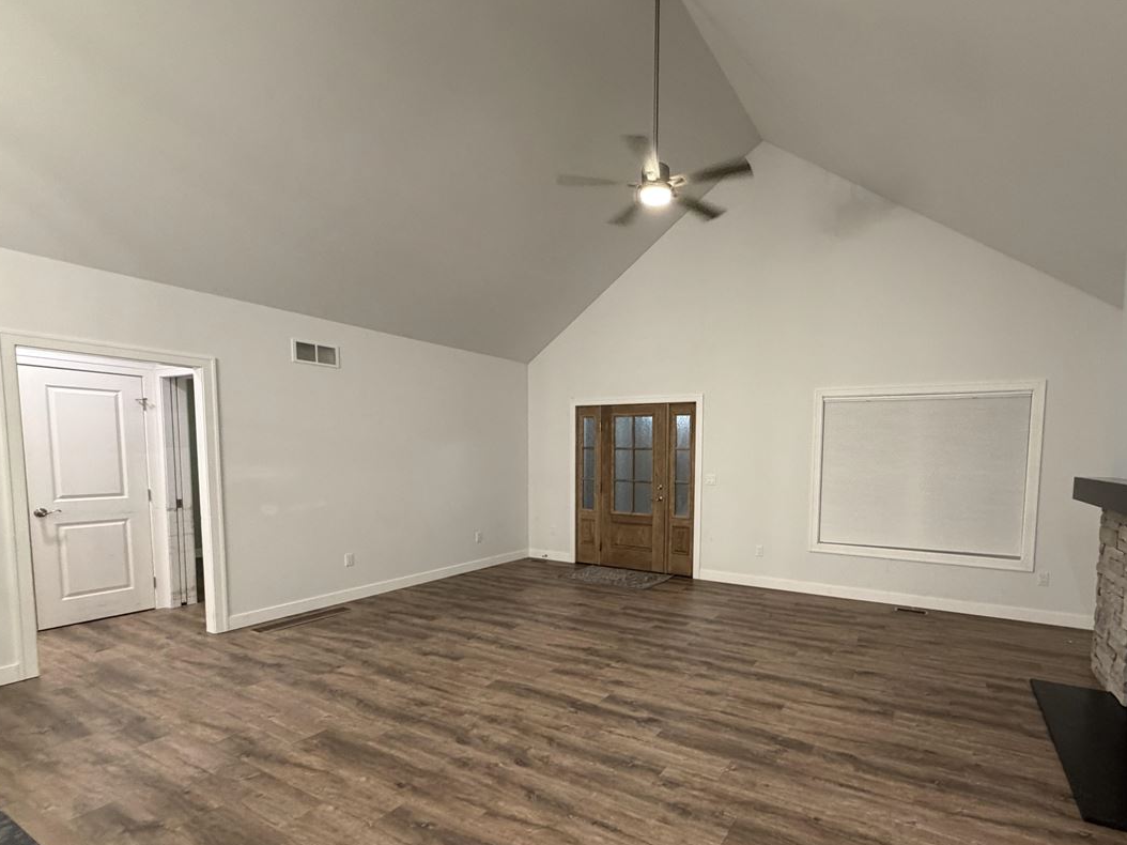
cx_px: 669
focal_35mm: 17
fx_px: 553
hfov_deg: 90.0
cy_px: 493
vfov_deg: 74.1
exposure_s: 1/60
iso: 400
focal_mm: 2.22
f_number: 2.2
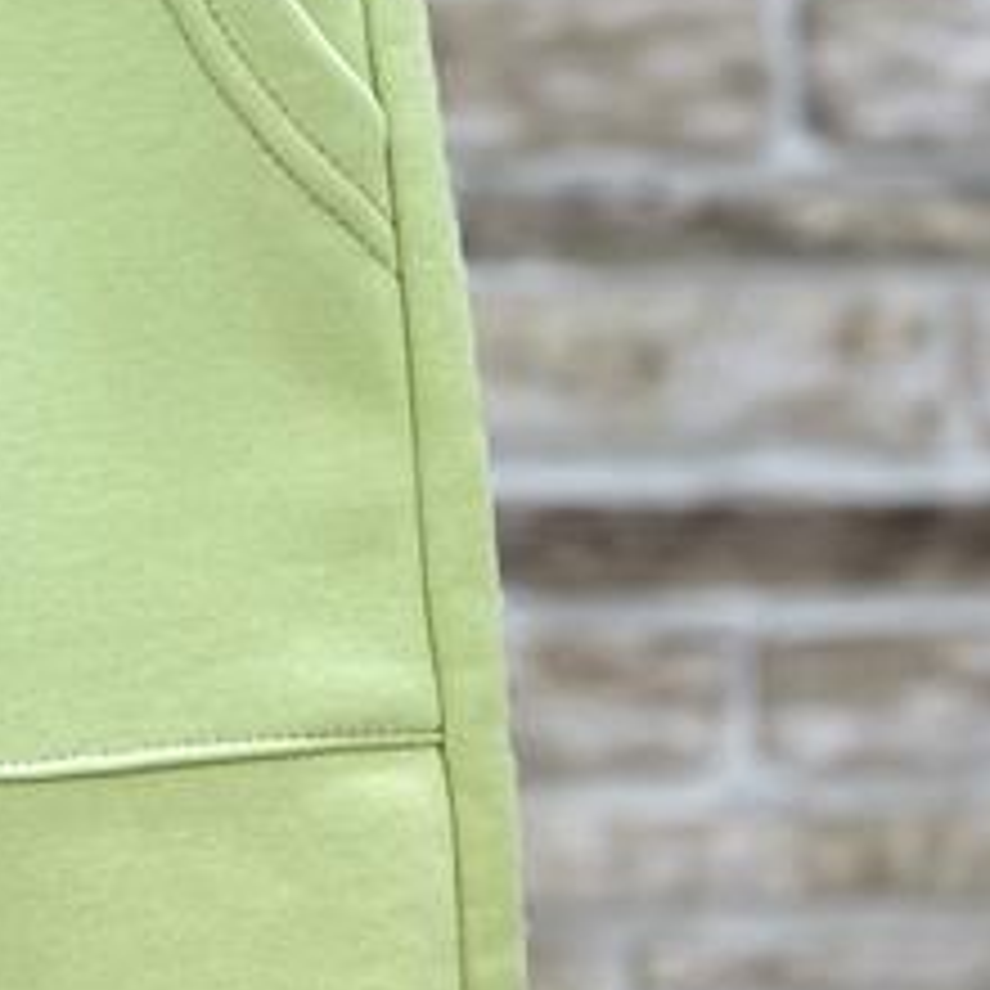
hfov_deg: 20.9
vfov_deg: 22.3
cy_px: 292
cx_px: -198
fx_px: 2491
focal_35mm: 77
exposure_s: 1/100
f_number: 1.78
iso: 64
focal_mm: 6.86
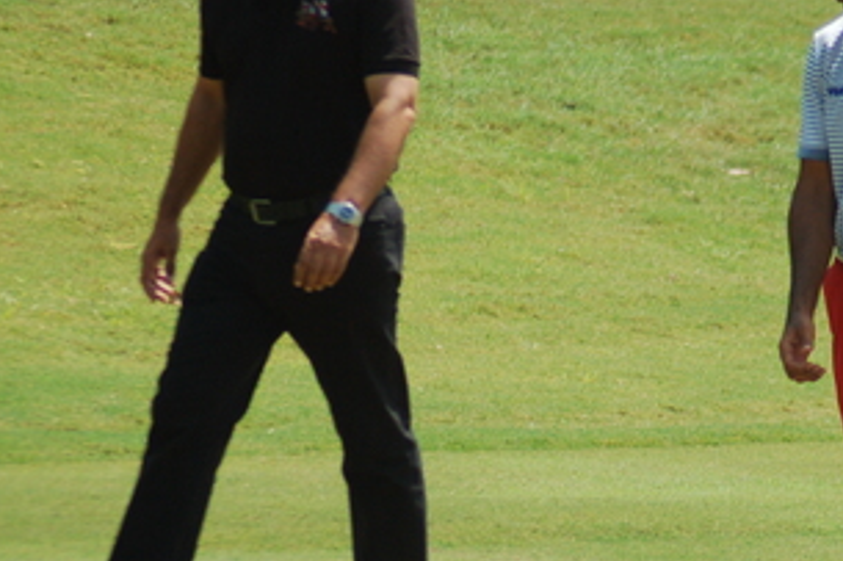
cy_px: 303
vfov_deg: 2.7
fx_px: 11725
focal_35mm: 501
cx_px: 597
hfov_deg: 4.1
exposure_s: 1/1250
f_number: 4.8
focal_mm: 170
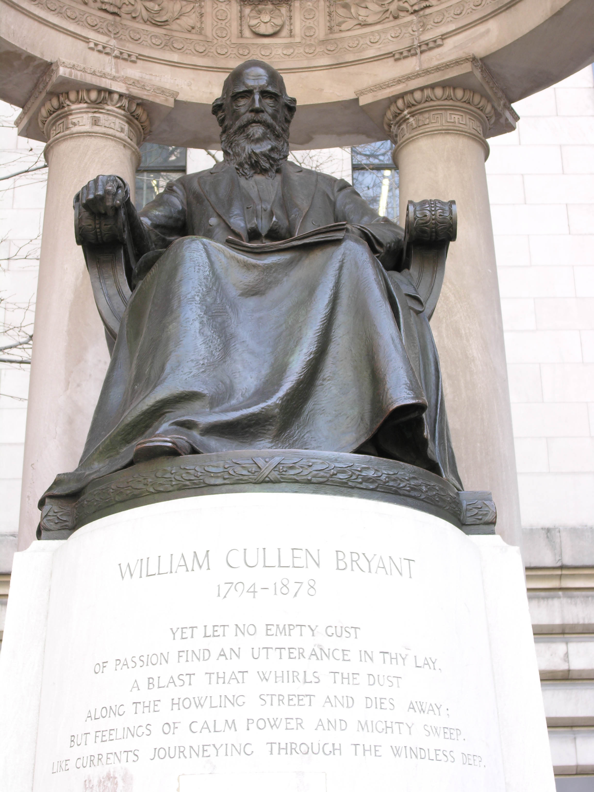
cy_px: 396
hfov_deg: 22.9
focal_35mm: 64
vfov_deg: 30.3
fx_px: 1464
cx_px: 297
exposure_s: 1/25.8
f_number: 4.1
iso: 50
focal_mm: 16.3
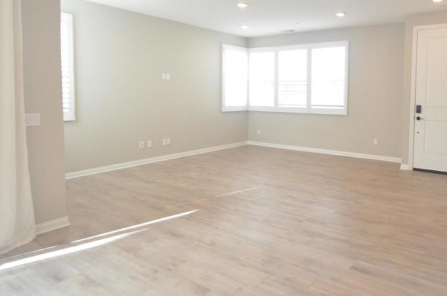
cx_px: 309
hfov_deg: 68.9
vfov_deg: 50.3
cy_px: 103
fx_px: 310
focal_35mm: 25
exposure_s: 1/100
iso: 400
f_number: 5
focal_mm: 10
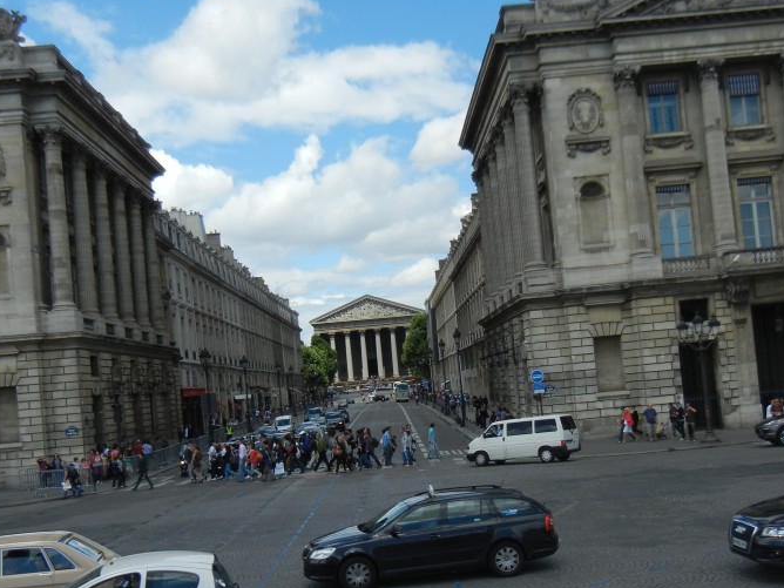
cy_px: 347
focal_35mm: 46
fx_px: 1042
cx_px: 384
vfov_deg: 31.4
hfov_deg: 41.2
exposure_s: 1/418
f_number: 7
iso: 160
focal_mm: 5.4
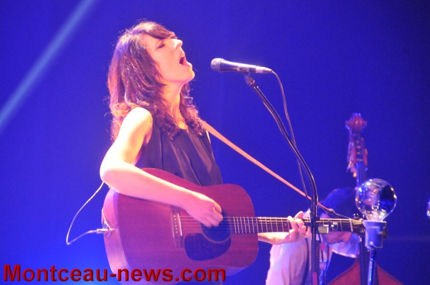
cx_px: 215
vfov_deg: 5.4
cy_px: 142
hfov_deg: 8.1
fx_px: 3042
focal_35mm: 255
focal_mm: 170
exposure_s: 1/30
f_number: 5.6
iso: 3200
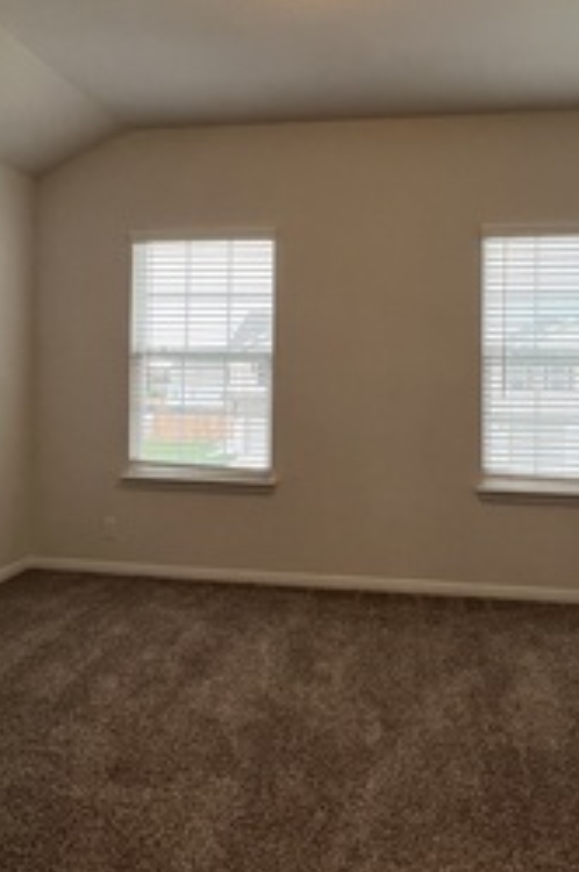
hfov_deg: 49.4
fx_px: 629
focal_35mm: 26
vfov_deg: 69.1
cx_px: 317
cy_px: 377
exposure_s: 1/120
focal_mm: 1.57
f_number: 1.8
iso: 80
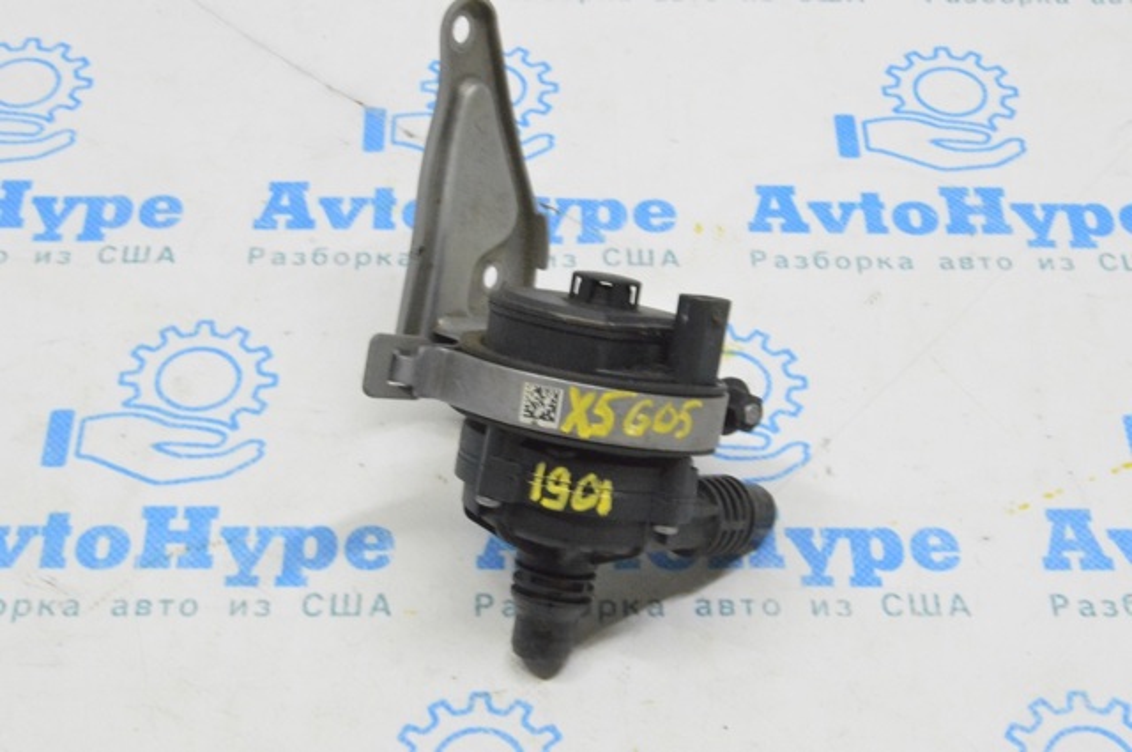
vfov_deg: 21.5
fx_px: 1978
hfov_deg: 31.9
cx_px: 566
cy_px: 376
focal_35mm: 63
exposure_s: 1/20
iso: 6400
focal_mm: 42
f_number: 20
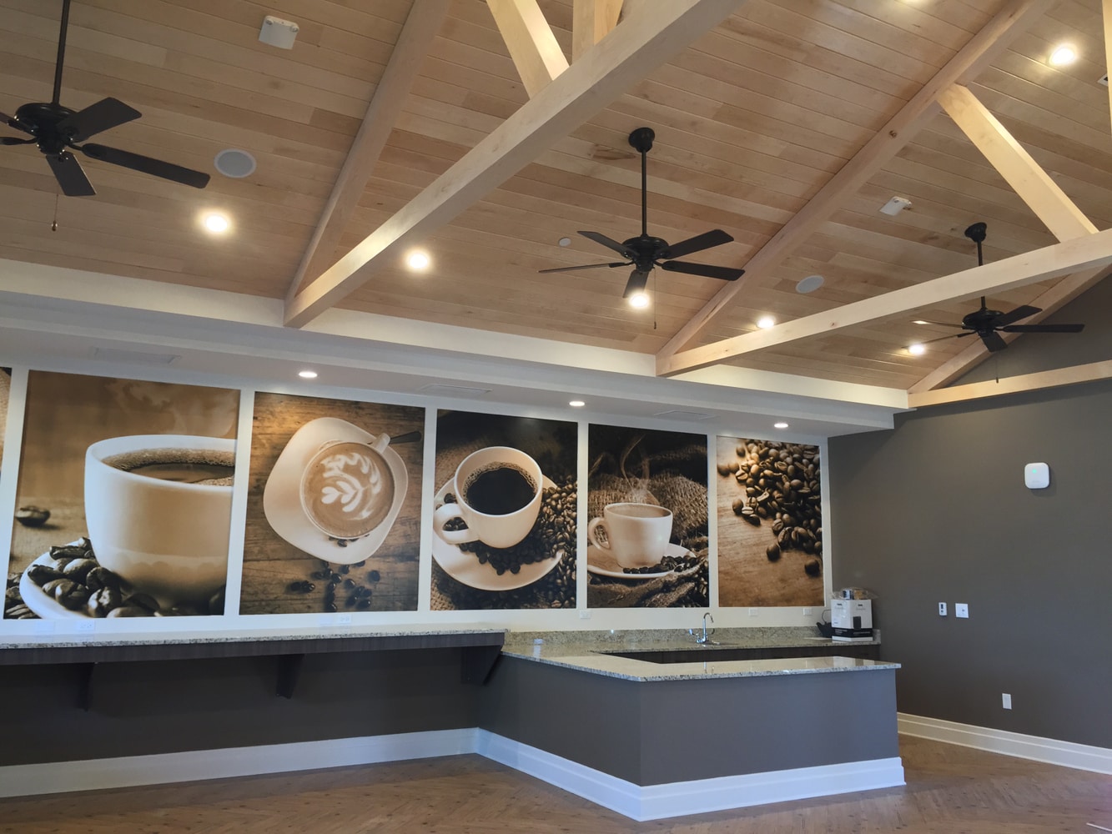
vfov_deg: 48.2
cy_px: 417
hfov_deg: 61.7
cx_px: 556
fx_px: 932
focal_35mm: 29
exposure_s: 1/30
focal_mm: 4.15
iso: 64
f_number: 2.2
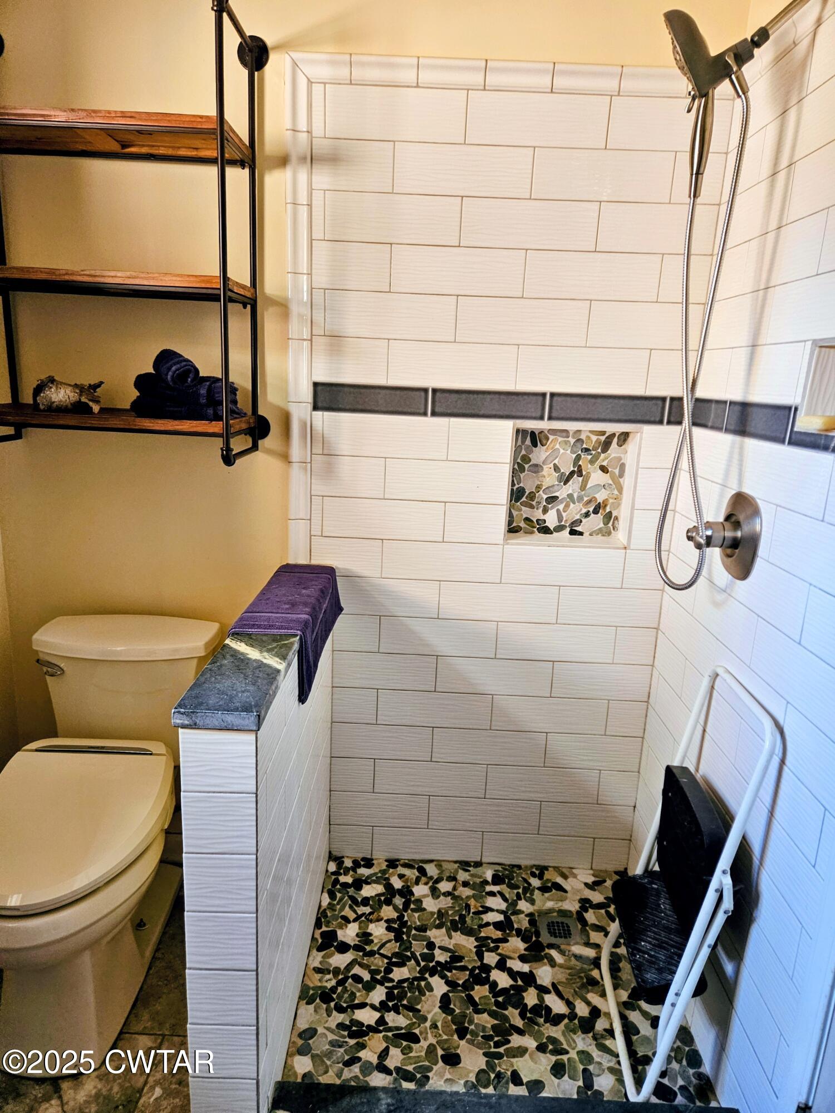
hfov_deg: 58.9
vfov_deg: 73.9
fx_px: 740
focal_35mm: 23
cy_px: 556
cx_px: 418
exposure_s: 1/120
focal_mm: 5.4
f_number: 1.8
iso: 320
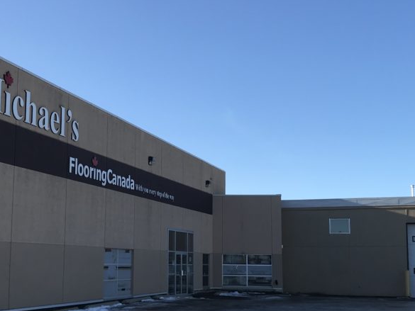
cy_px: 185
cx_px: 187
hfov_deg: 34.3
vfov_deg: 26.1
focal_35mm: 56
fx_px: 672
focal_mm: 3.99
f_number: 1.8
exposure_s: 1/1451
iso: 20
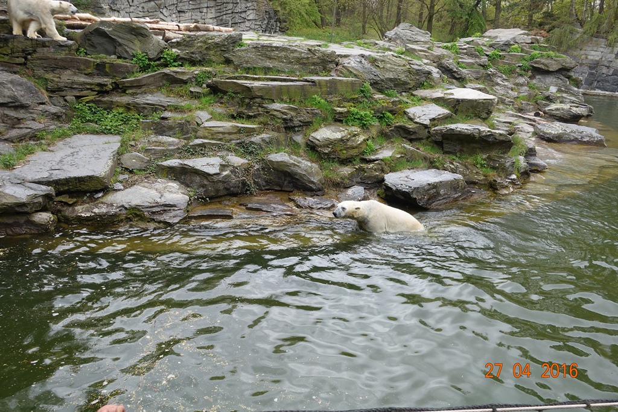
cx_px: 309
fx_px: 515
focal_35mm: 30
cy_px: 206
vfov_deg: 43.6
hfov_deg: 61.9
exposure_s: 1/80
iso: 125
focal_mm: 11.12
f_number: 4
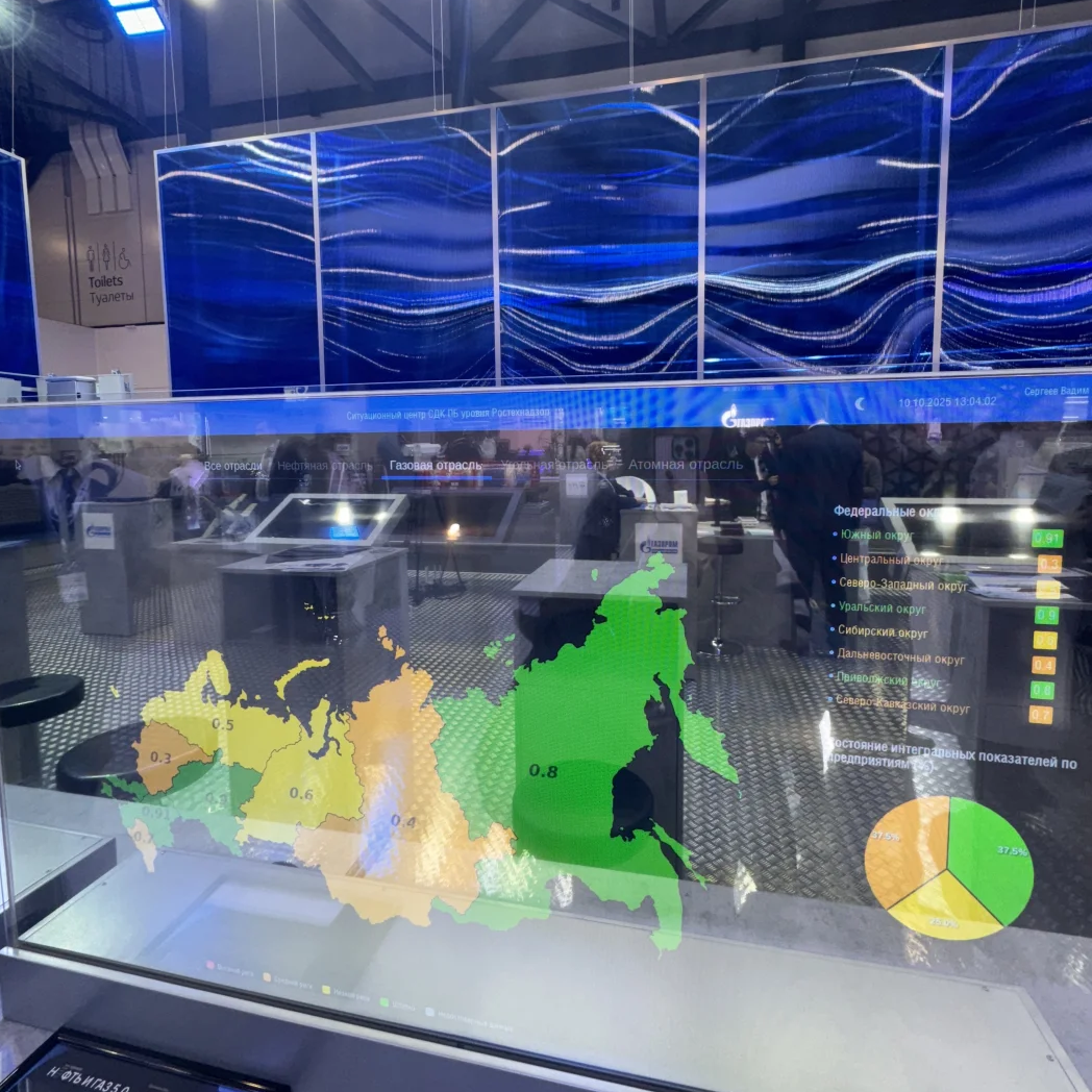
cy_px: 495
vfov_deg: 83.7
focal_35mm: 17
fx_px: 607
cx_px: 554
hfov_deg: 84.0
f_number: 2.2
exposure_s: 1/100
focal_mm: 2.22
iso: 64
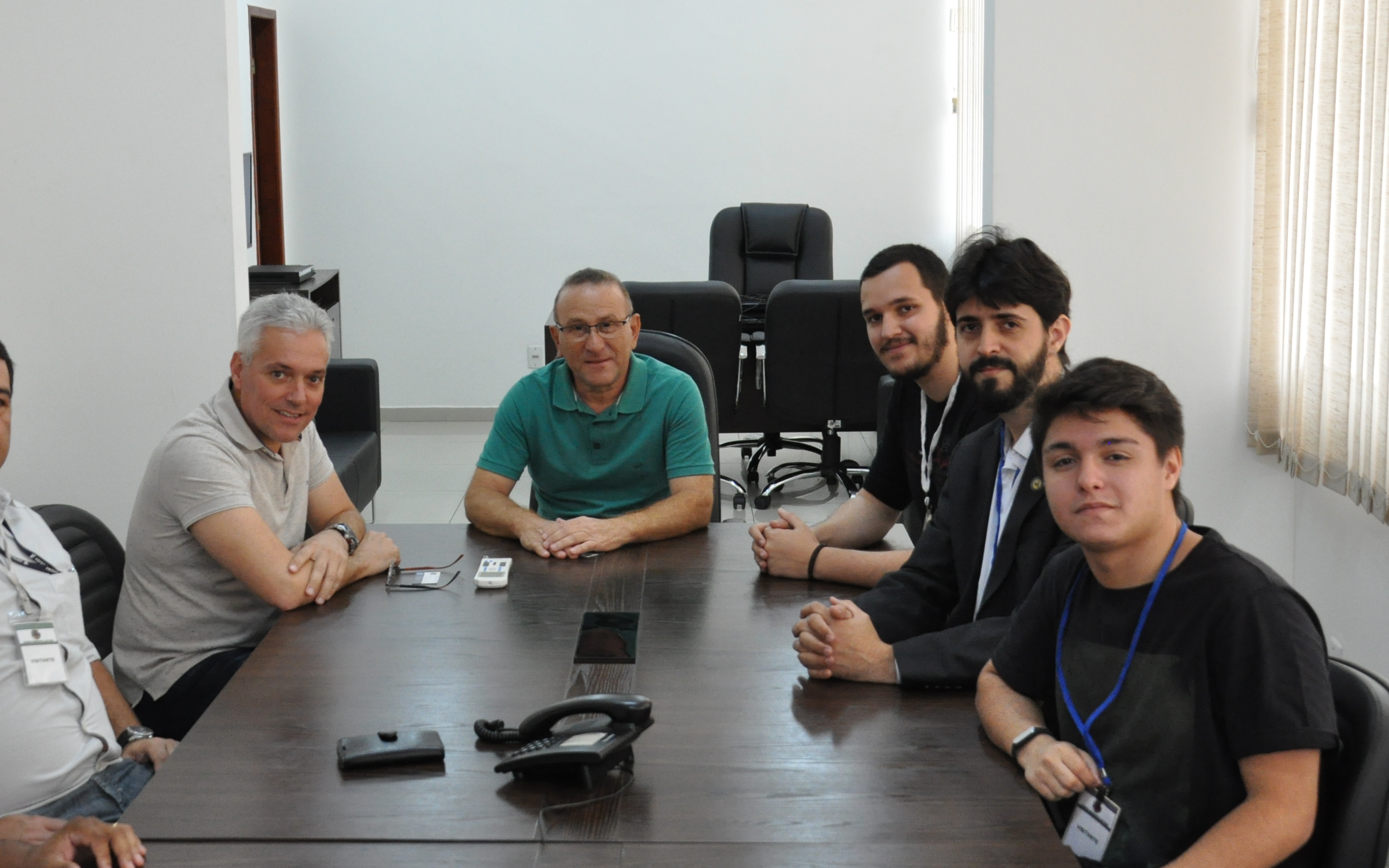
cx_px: 545
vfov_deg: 24.8
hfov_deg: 38.7
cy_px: 318
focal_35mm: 52
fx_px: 1969
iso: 1250
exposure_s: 1/125
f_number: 5.6
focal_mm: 24
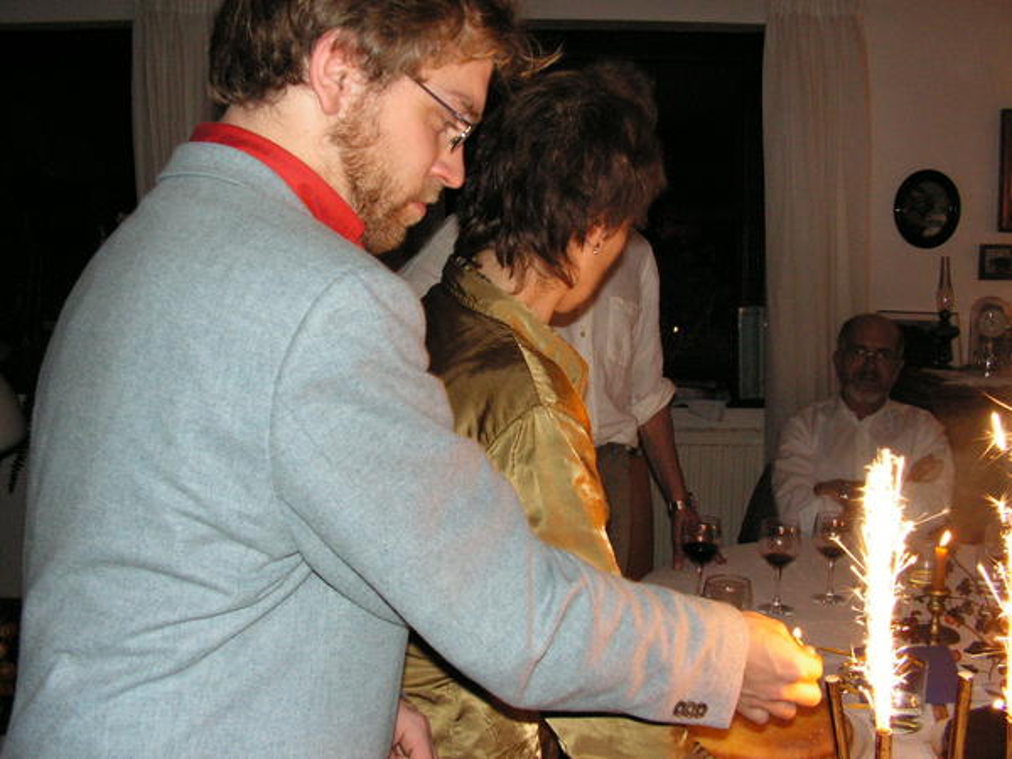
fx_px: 1052
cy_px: 380
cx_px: 506
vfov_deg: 39.7
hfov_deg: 51.4
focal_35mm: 36
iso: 160
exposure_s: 1/40
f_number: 3.2
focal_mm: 6
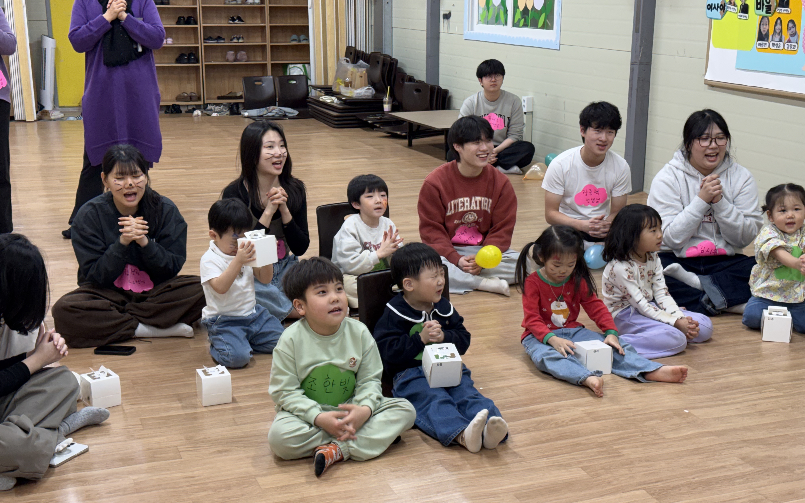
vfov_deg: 25.3
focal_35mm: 51
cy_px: 268
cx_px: 402
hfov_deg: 39.6
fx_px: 1119
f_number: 1.78
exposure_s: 1/120
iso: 160
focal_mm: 6.76
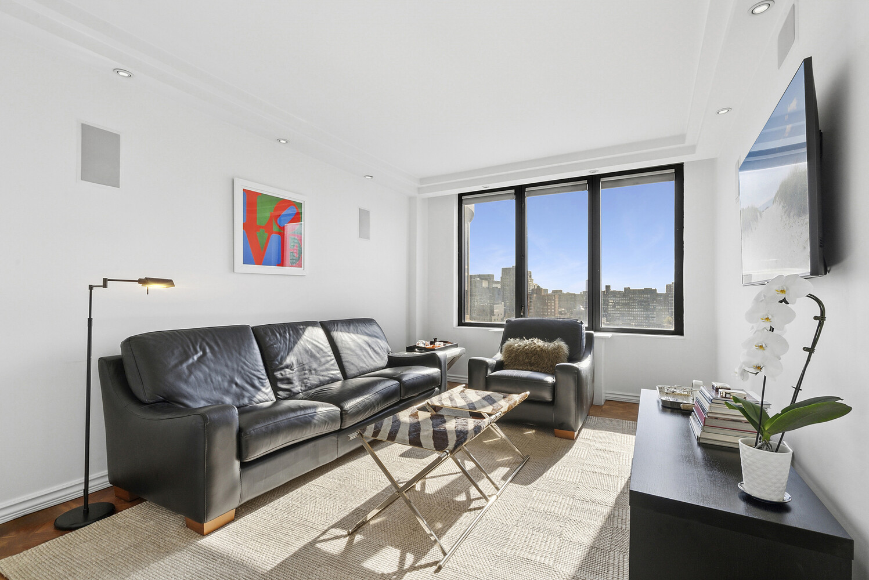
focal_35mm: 16
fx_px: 386
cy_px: 290
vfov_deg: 73.8
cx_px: 434
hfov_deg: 96.7
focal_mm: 16
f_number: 14
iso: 800
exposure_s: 1/60
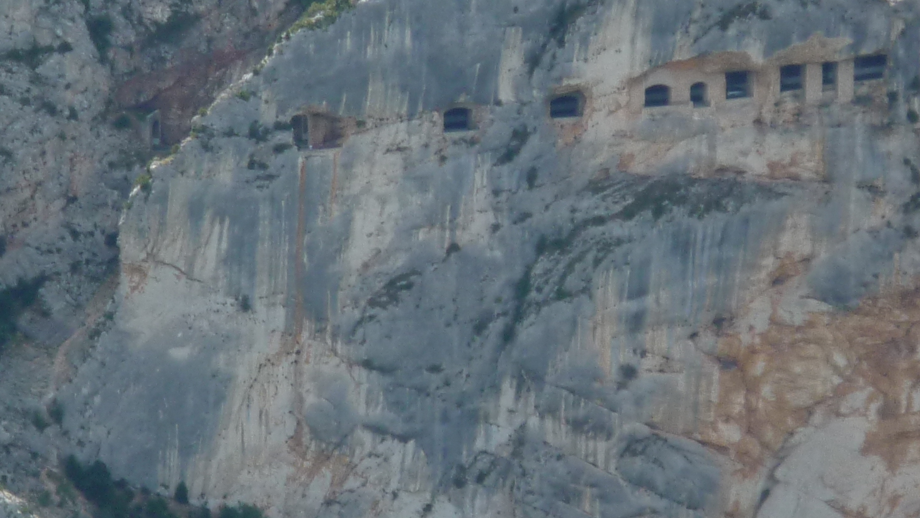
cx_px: 411
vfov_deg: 3.0
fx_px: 9954
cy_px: 225
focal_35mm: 408
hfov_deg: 5.3
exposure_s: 1/160
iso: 100
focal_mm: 26
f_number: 5.9
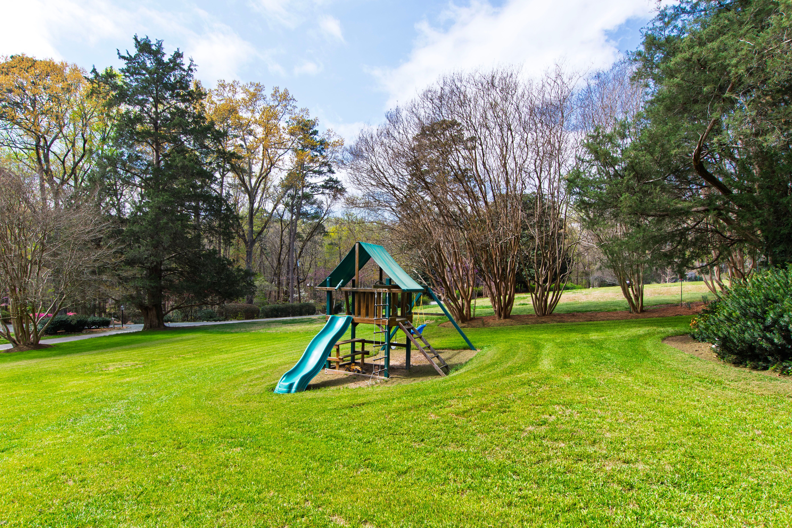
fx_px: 396
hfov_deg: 90.0
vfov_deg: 67.4
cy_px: 264
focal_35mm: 18
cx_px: 396
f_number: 8
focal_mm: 12
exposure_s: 1/100
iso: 100
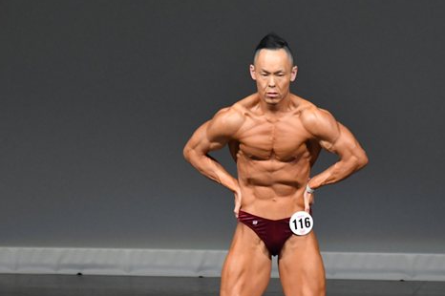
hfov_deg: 3.6
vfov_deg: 2.4
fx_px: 7090
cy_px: 226
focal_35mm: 574
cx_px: 255
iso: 4000
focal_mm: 230
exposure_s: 1/400
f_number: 5.6
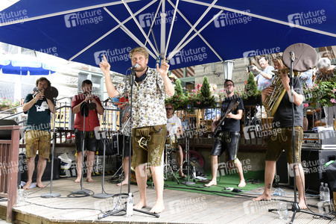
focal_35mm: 34
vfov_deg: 38.8
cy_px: 112
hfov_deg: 55.8
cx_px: 168
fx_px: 317
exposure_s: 1/60
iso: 1250
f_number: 6.3
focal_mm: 34
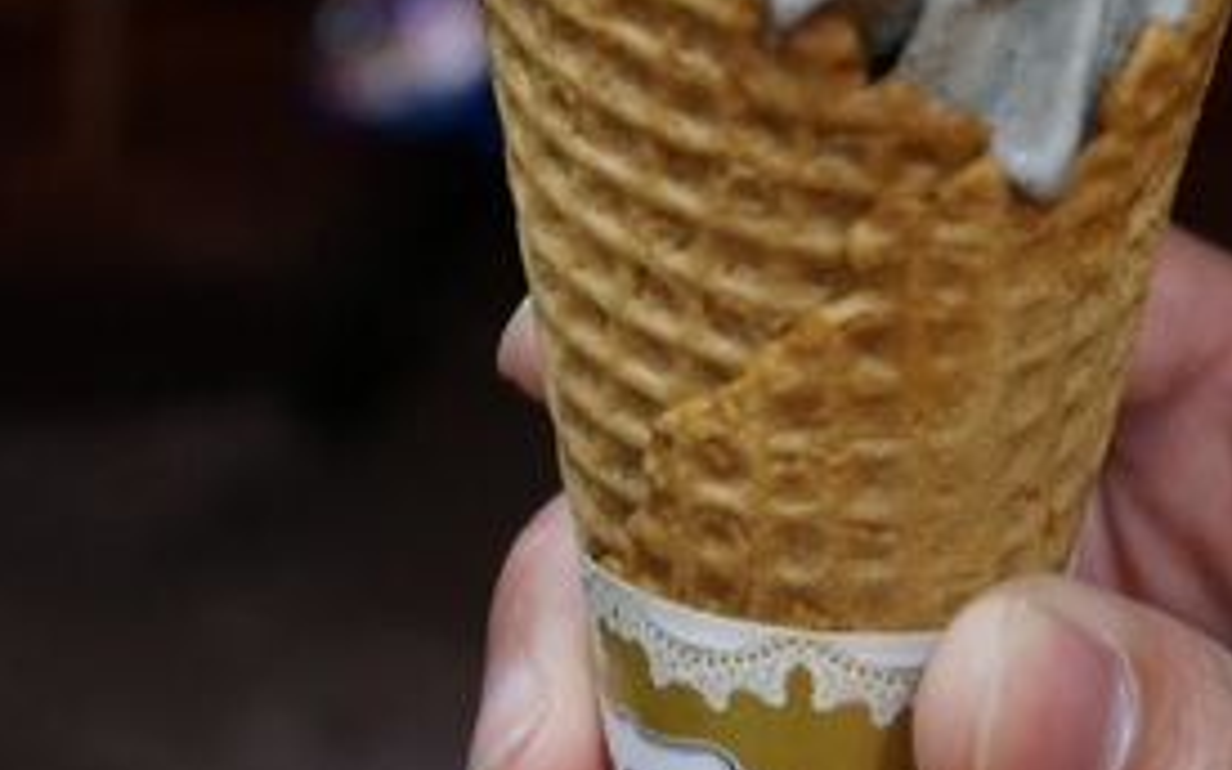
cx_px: 690
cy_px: -345
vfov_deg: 16.8
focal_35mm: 71
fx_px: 2384
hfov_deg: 28.9
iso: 1250
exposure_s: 1/60
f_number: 4
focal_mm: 20
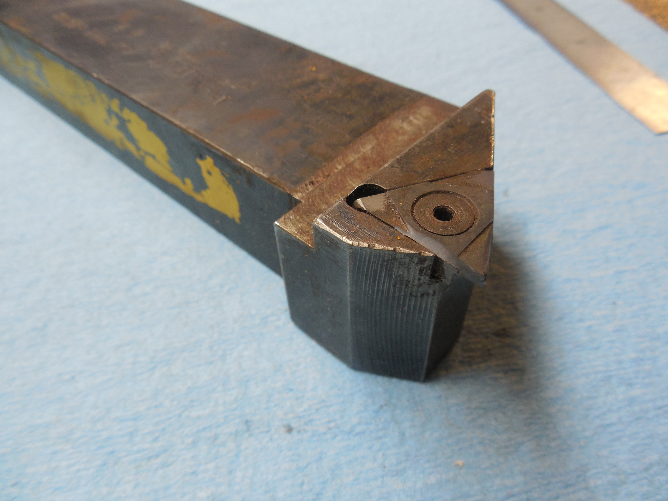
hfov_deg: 69.4
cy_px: 250
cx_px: 334
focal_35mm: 25
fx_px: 482
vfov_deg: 54.9
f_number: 3.3
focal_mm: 4.5
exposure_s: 1/30
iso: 200
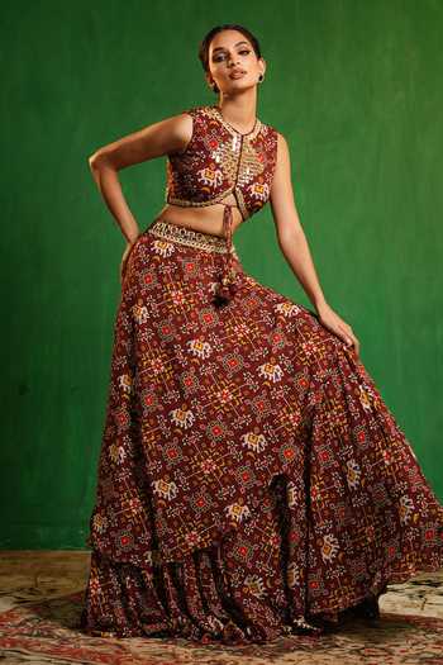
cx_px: 222
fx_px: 923
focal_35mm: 50
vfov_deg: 39.6
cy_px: 332
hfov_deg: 27.0
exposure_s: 1/125
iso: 400
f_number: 3.2
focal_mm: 50
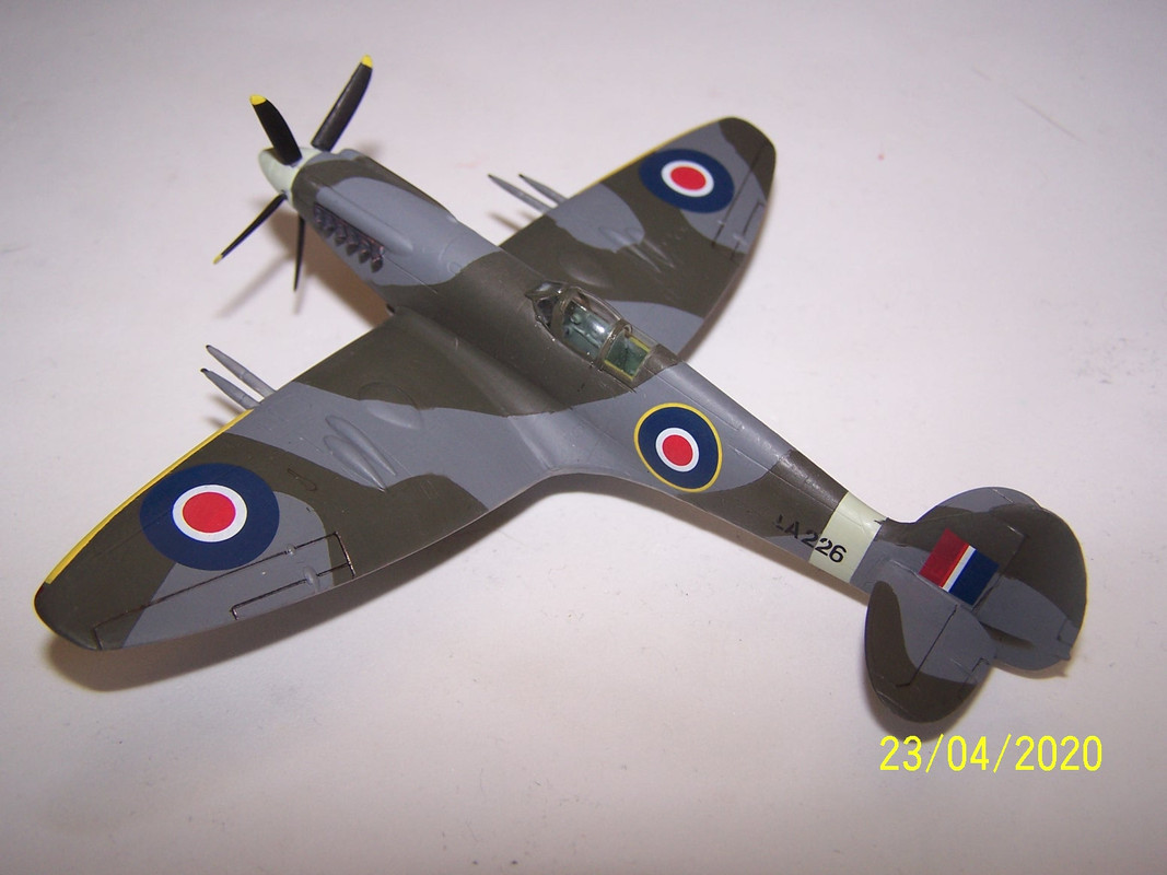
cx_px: 584
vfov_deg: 37.7
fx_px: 1281
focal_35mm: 38
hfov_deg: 49.0
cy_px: 438
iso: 80
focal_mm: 6.3
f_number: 2.8
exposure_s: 1/60
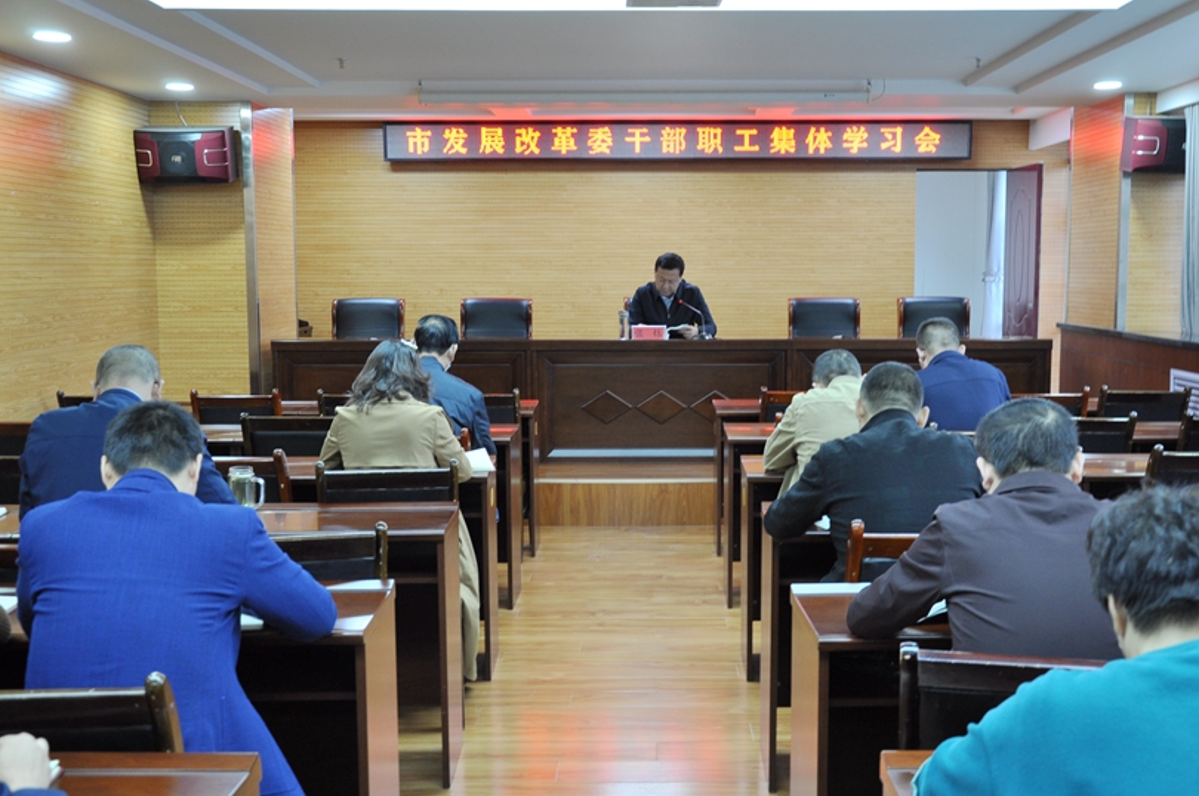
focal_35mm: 40
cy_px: 401
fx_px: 1331
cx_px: 648
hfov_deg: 48.5
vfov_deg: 33.3
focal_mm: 24
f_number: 4
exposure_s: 1/15
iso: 400
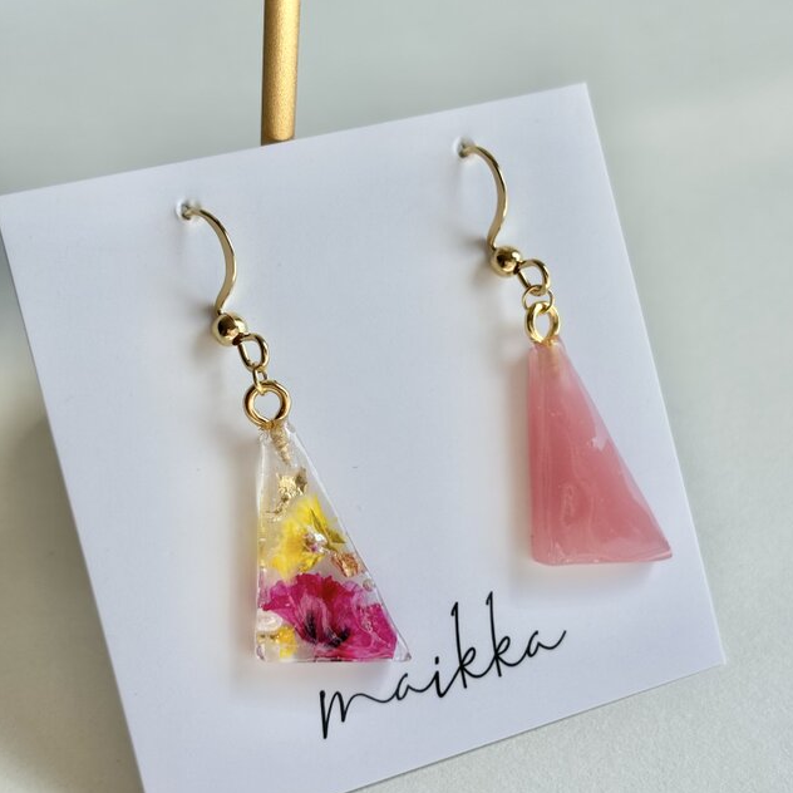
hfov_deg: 27.7
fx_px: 1607
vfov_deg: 27.7
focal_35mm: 62
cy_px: 410
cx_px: 398
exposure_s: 1/1499
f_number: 1.6
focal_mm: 5.96
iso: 40
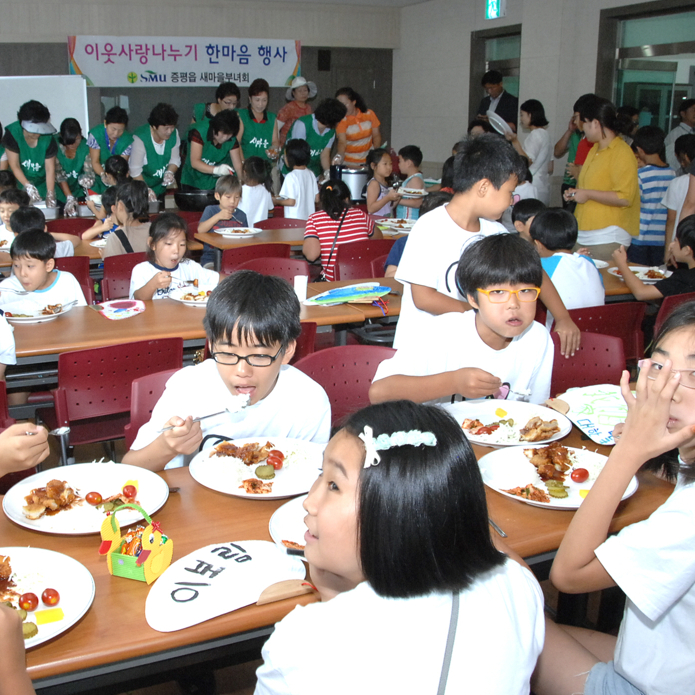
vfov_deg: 47.2
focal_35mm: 35
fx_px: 795
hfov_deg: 46.7
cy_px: 344
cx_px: 247
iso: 800
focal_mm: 18
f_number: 6.7
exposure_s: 1/60
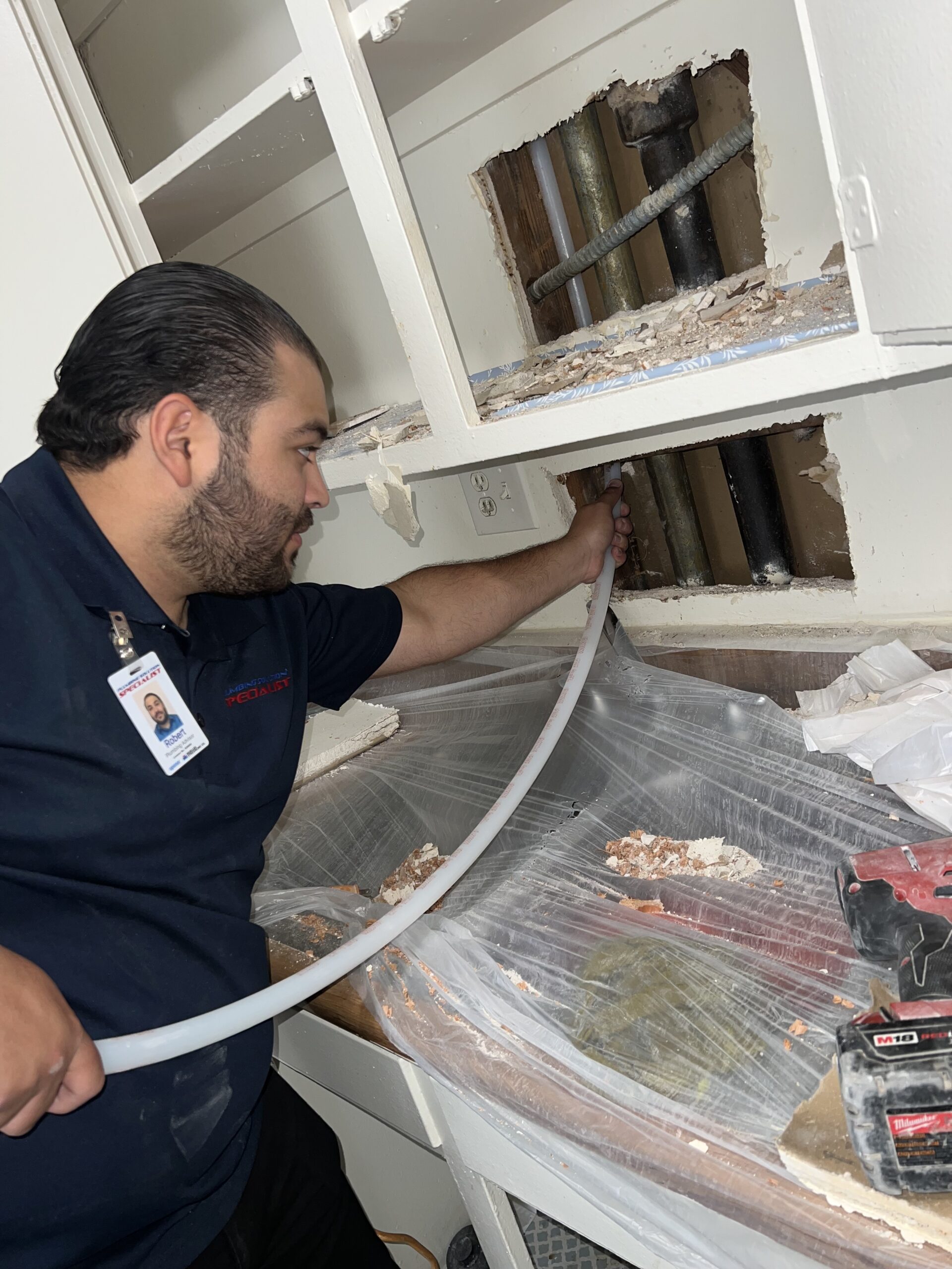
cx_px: 476
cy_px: 634
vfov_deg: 67.3
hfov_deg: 53.1
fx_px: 953
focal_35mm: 26
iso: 40
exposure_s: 1/27
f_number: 1.5
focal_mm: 5.7
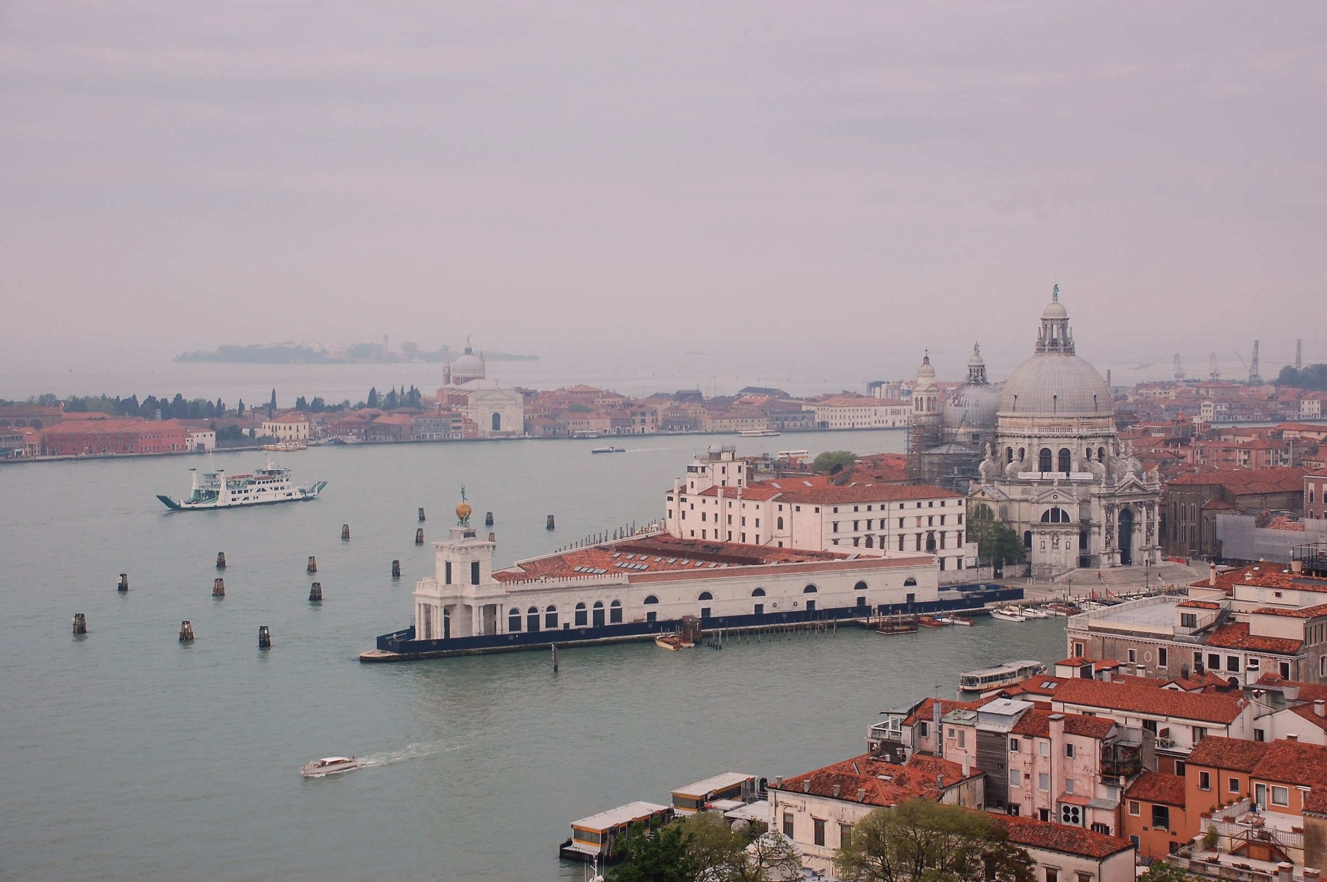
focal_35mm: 57
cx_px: 664
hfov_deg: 35.1
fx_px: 2099
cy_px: 441
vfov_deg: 23.7
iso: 200
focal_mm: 38
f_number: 9
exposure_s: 1/320
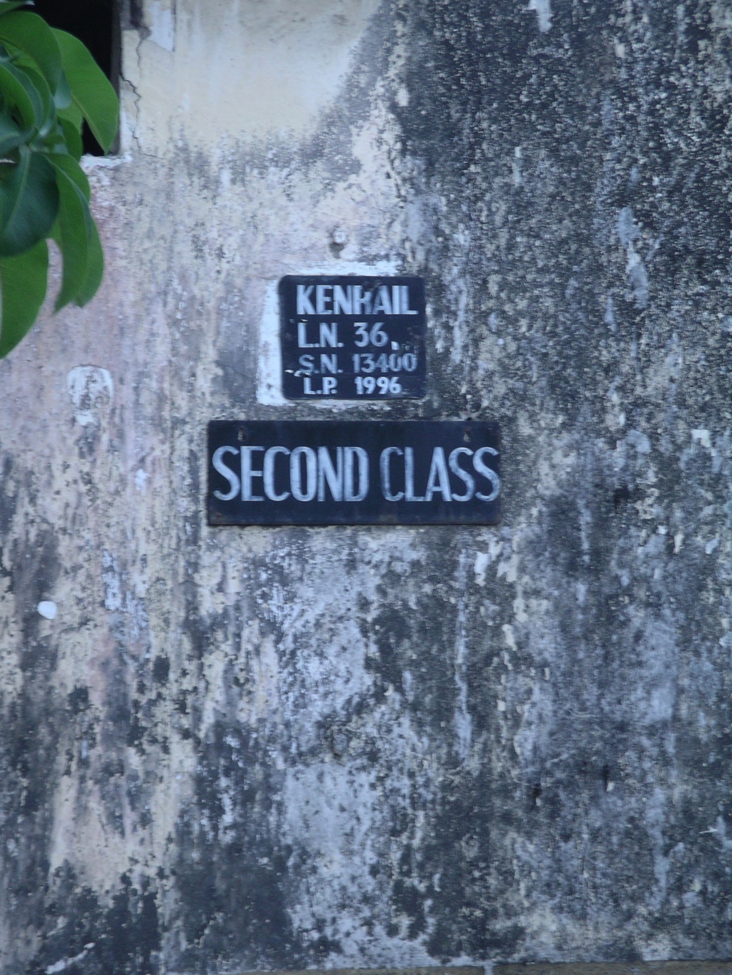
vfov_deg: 10.5
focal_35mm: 188
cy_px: 488
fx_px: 5299
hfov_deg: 7.9
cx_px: 366
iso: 200
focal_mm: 39
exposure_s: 1/50
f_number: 4.6
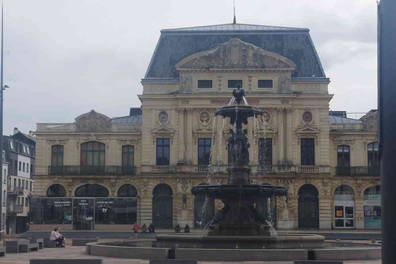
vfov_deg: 20.2
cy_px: 132
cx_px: 198
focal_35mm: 68
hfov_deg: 29.9
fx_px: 742
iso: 200
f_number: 11
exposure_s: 1/100
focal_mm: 45
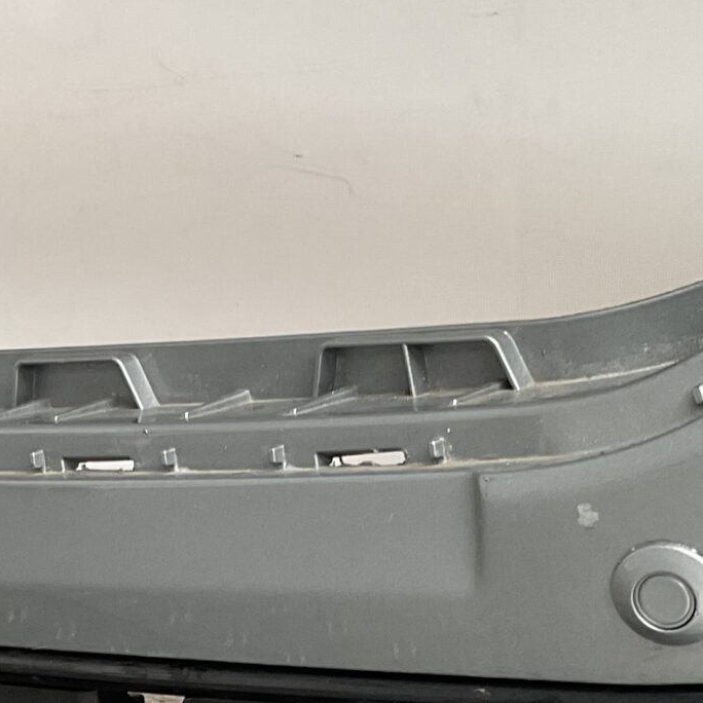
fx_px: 2206
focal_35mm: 96
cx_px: 293
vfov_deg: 17.5
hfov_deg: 18.1
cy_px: 764
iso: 50
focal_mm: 3
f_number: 1.8
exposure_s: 1/100
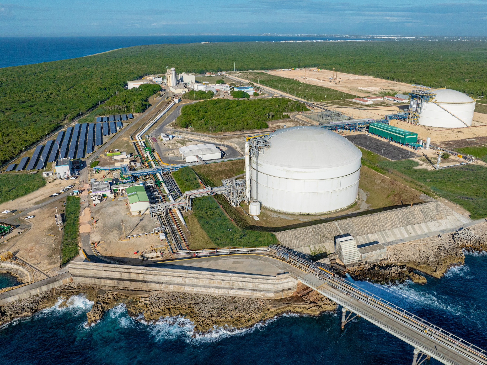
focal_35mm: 28
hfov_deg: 63.3
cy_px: 206
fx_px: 394
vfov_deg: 49.6
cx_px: 268
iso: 200
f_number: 5.6
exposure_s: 1/120
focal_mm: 12.29
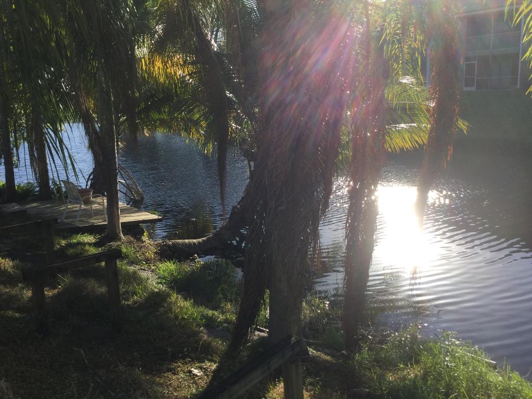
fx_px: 476
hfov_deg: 58.4
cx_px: 266
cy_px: 200
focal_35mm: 31
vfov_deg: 45.4
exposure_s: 1/840
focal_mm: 3.3
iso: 25
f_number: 2.4
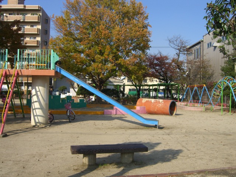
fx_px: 259
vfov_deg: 37.7
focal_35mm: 38
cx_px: 118
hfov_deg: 49.0
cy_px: 88
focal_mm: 7.9
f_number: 8
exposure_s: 1/160
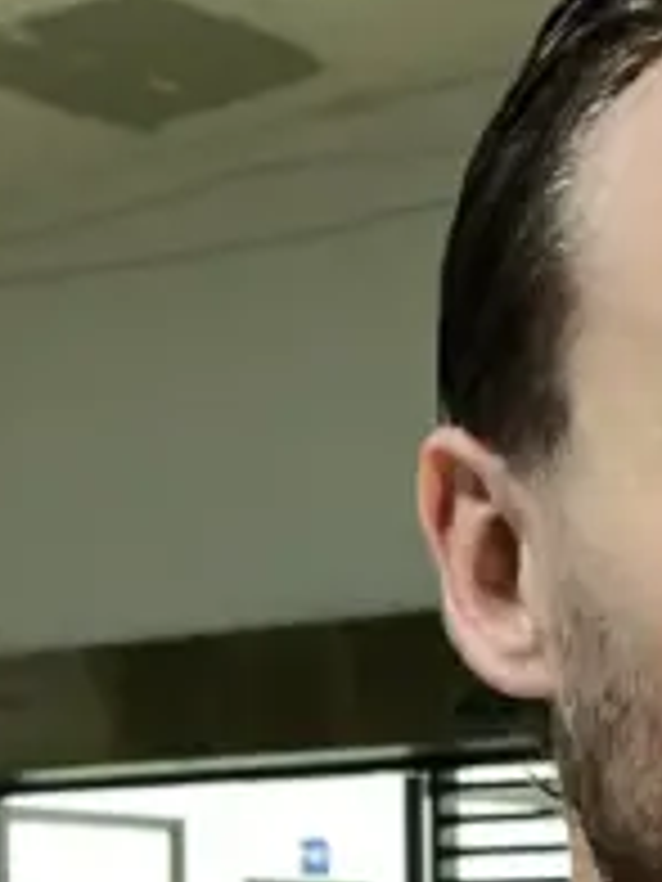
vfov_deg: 18.6
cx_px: 527
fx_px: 2601
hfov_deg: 14.4
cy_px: 940
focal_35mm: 102
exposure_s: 1/50
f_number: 1.6
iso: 320
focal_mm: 4.2
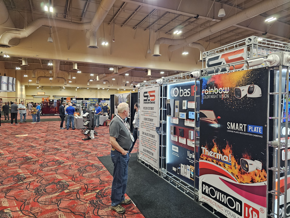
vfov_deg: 58.9
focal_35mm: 23
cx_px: 145
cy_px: 109
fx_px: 193
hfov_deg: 73.9
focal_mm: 6.3
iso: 640
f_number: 1.7
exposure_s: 1/120
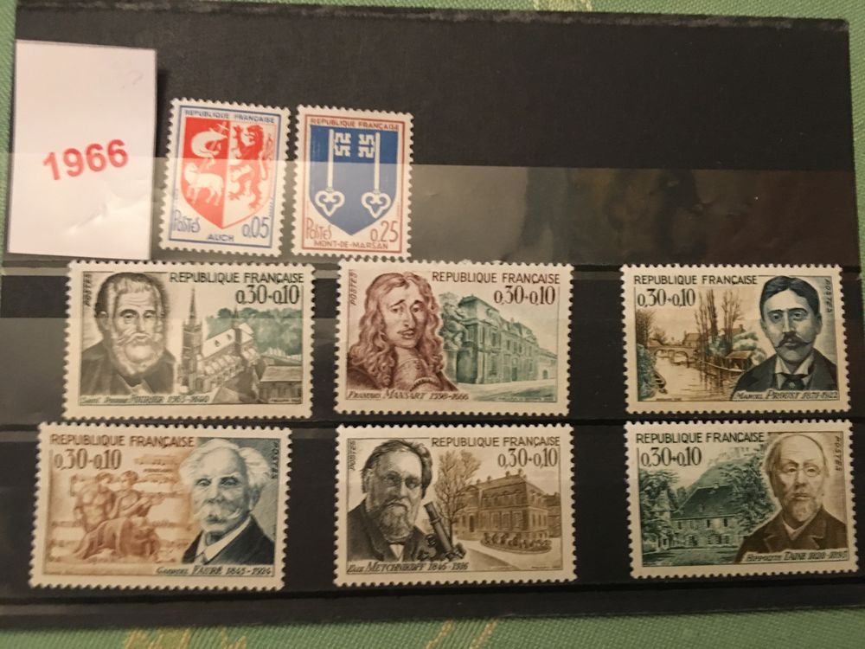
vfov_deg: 48.2
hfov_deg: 61.7
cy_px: 324
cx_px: 432
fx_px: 725
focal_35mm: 29
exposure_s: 1/17
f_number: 2.2
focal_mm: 4.15
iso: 400
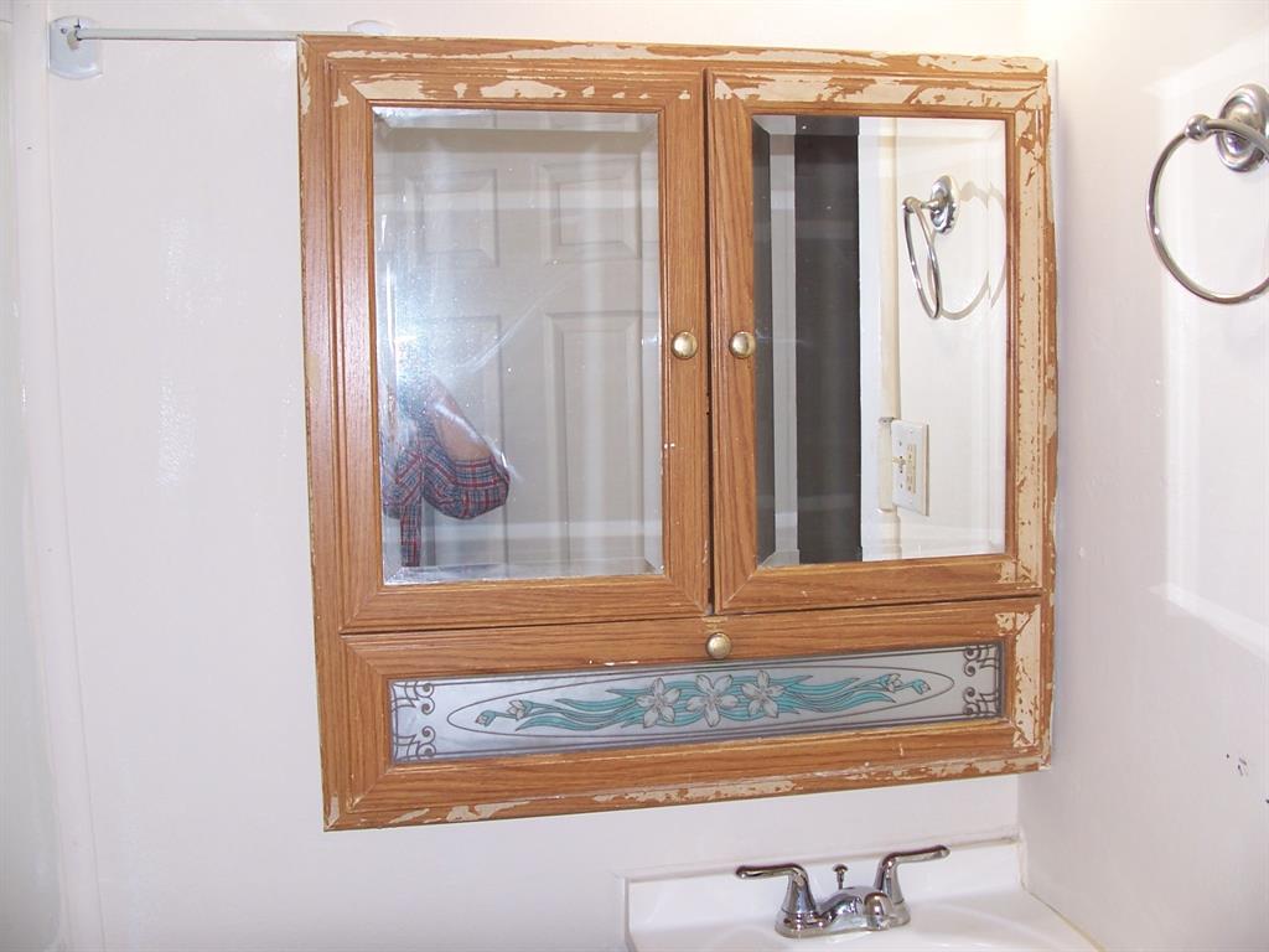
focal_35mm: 35
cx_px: 634
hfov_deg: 52.6
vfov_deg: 40.7
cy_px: 476
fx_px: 1283
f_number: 2.8
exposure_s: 1/60
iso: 80
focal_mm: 6
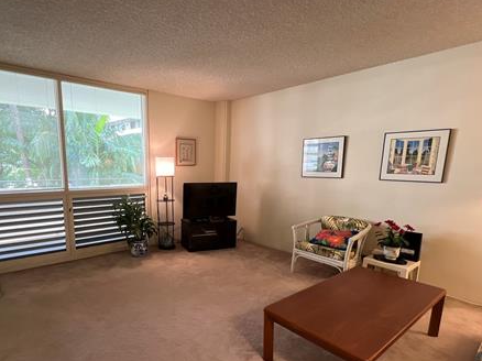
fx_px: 264
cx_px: 193
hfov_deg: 83.7
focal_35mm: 19
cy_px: 216
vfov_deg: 68.0
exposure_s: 1/30
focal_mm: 1.57
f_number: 1.8
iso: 64
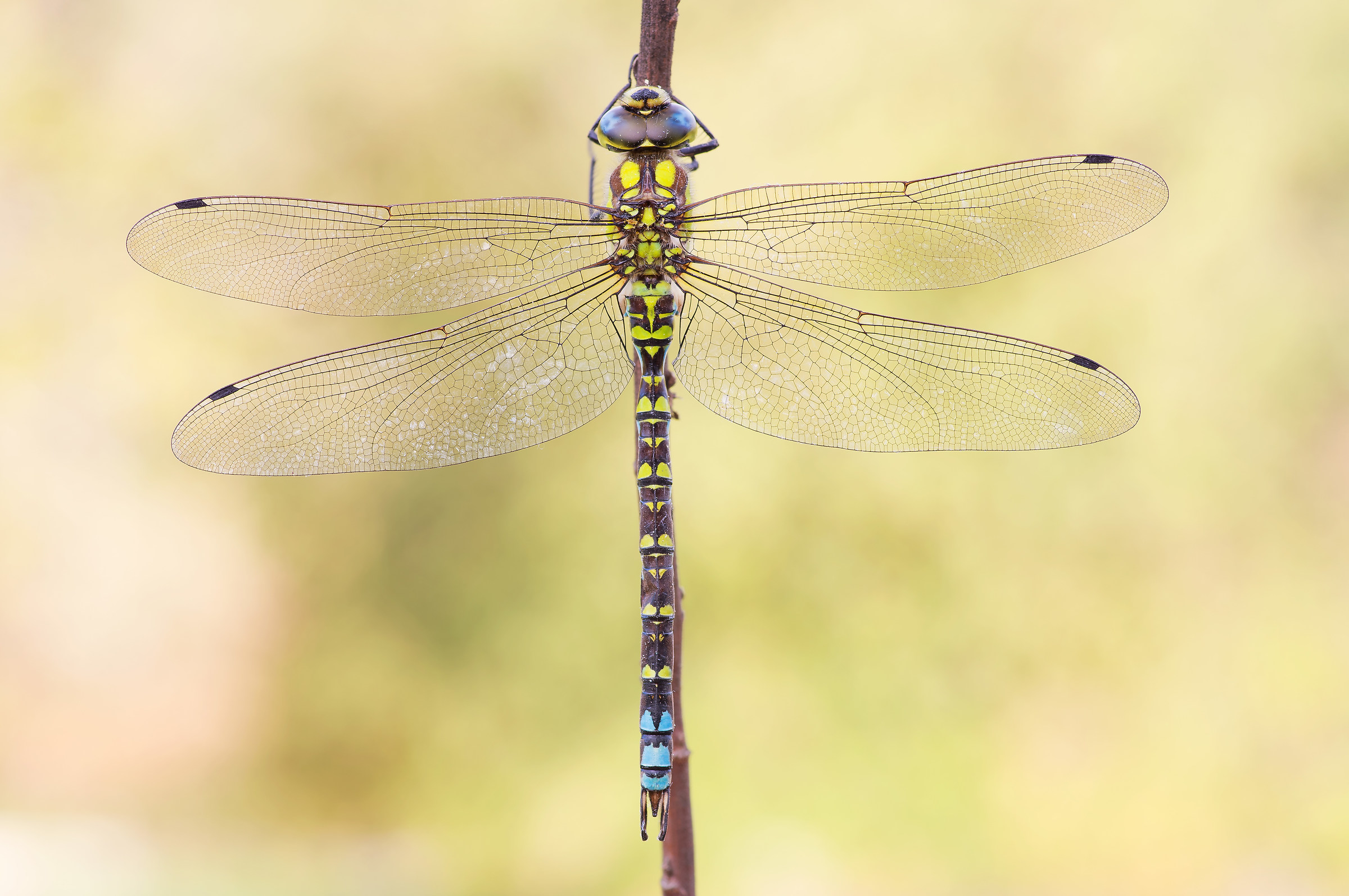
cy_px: 448
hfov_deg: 13.7
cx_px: 674
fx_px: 5615
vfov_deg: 9.1
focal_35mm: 150
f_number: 11
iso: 100
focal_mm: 100
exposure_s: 1/13
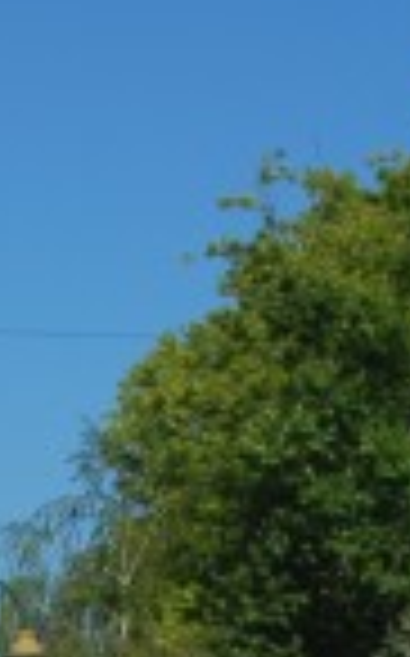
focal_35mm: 252
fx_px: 4514
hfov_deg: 5.1
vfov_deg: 8.1
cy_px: 1100
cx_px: -532
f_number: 9
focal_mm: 30
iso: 100
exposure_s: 1/320
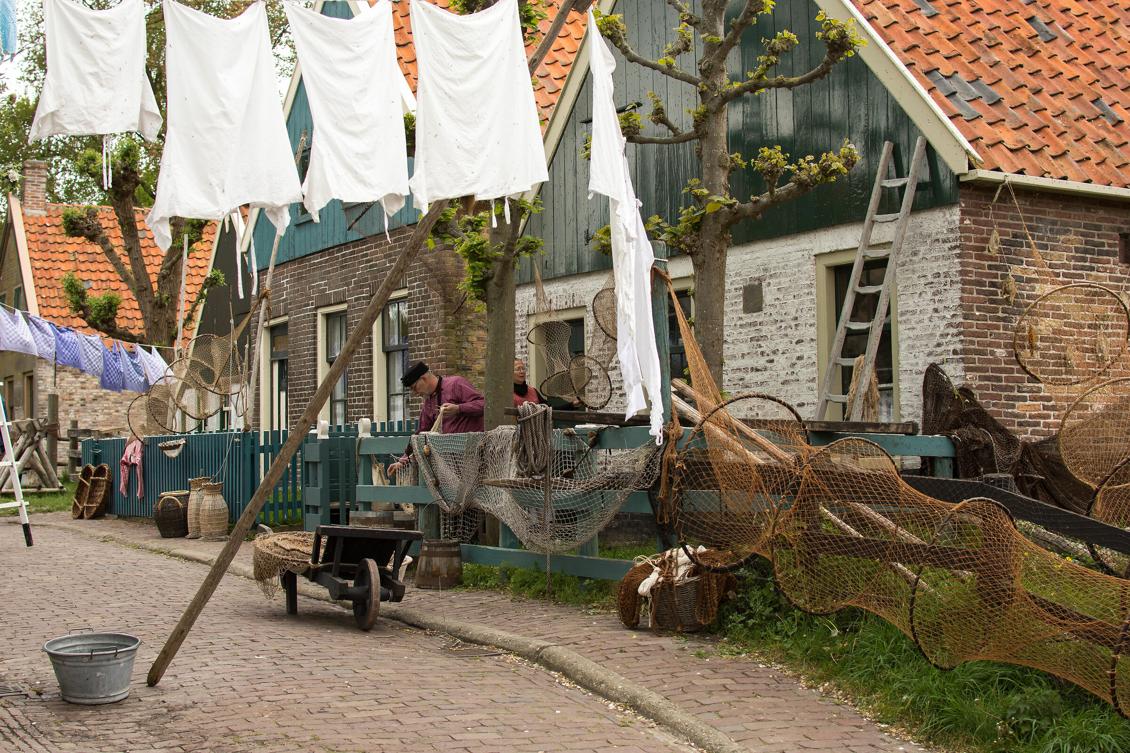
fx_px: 1648
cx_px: 565
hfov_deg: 37.9
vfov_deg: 25.8
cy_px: 376
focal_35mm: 52
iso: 320
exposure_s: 1/400
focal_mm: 35
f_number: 5
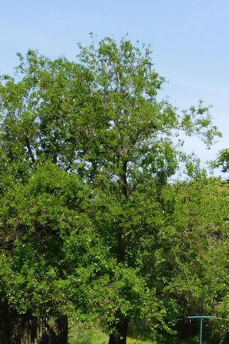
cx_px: 181
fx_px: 811
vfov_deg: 23.6
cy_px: 273
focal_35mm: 85
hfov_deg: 16.0
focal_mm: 5.3
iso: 125
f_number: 3.2
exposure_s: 1/1000
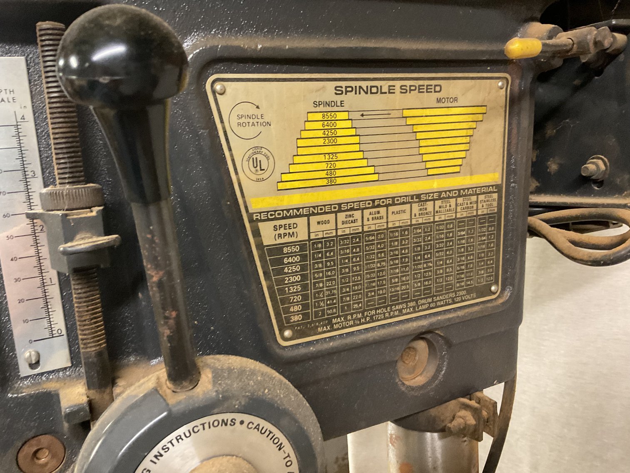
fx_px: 528
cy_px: 236
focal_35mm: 29
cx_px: 315
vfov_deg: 48.2
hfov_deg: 61.7
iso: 400
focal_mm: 3
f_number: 1.8
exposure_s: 1/30
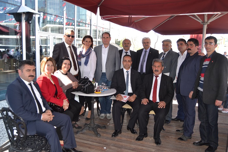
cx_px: 114
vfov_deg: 43.6
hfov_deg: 62.0
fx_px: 190
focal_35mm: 30
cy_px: 76
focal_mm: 20
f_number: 4
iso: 180
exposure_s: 1/125
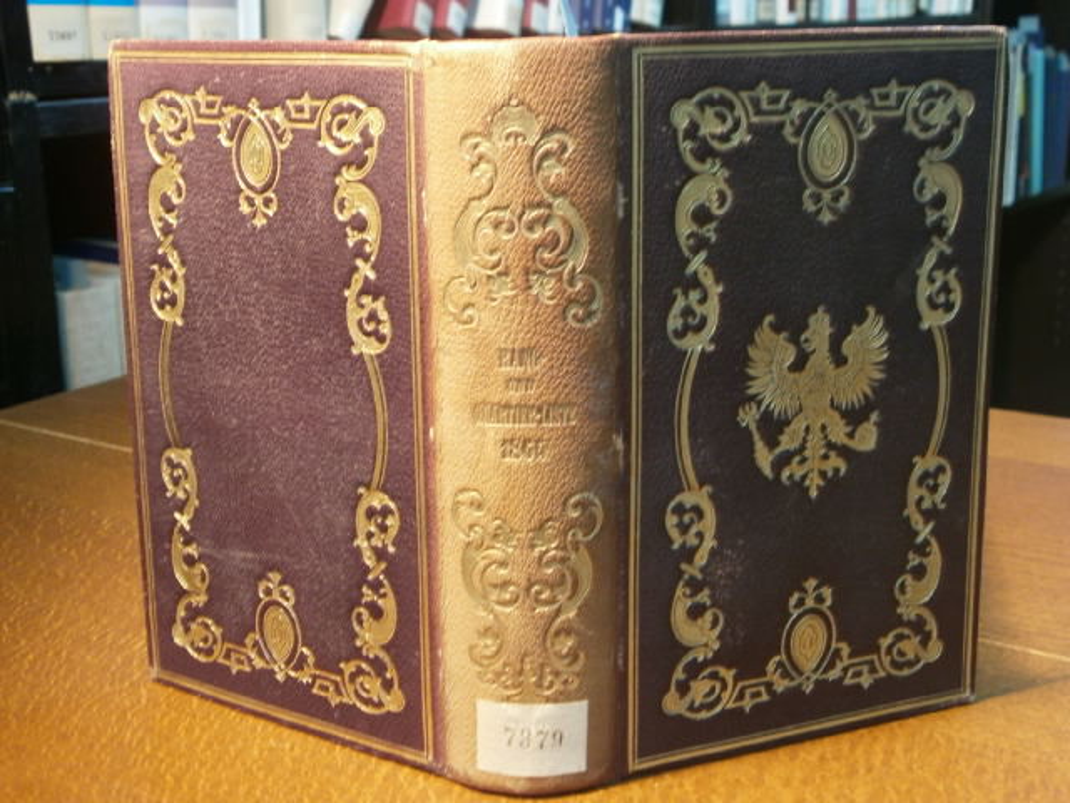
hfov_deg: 41.2
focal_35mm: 46
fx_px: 1422
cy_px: 402
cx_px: 535
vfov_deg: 31.5
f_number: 3.8
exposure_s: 1/2
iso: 160
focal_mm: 8.1
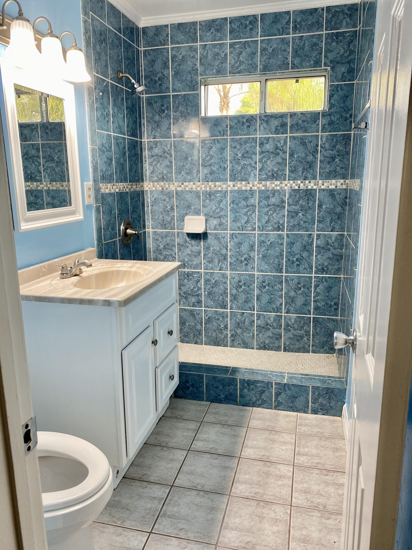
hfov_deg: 53.1
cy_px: 275
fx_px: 413
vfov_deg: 67.3
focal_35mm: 26
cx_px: 206
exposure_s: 1/120
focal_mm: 4.25
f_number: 1.8
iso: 80
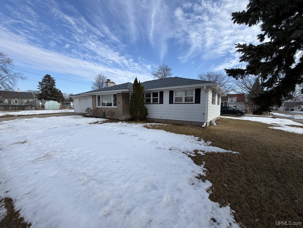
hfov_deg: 102.1
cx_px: 152
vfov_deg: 85.7
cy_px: 114
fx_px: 123
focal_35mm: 14
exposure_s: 1/901
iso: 20
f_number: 2.2
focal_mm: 2.22
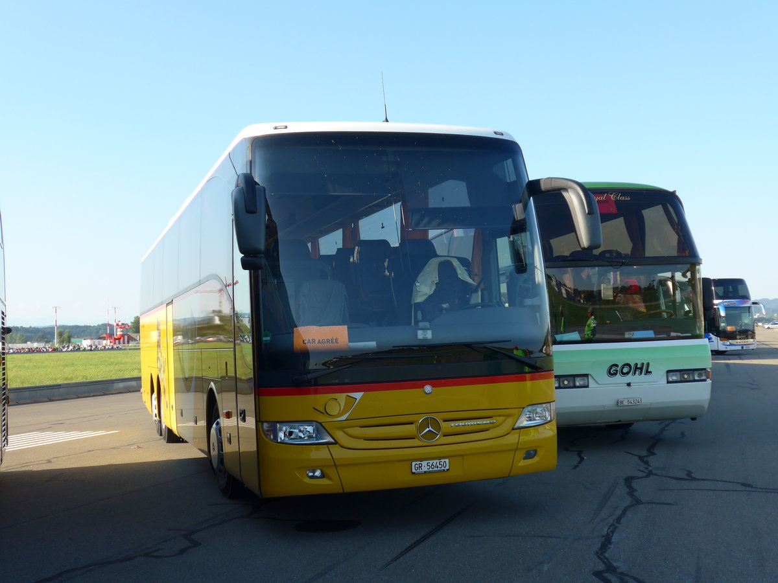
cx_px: 389
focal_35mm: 44
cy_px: 292
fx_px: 989
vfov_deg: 32.9
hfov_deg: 42.9
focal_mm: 9
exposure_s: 1/640
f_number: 2.8
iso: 80
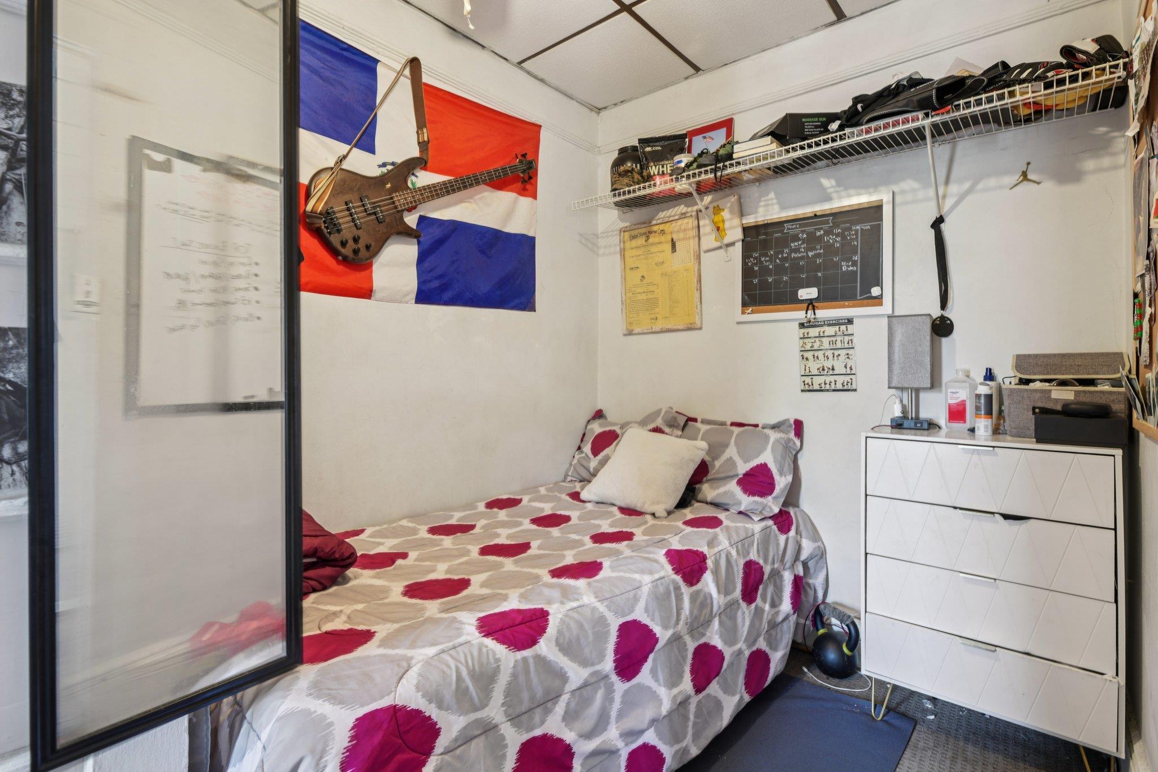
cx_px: 579
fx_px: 547
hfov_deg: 93.3
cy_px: 386
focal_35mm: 17
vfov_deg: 70.4
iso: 320
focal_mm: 17
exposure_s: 1/4
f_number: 8
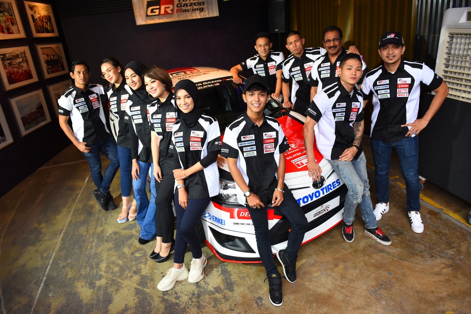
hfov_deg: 73.7
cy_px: 157
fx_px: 314
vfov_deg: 53.2
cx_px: 236
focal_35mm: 24
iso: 800
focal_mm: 24
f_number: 5
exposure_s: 1/125
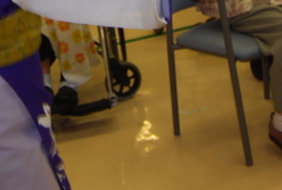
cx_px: 118
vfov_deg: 11.3
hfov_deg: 17.6
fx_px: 911
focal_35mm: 116
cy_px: -112
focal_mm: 24
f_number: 3.5
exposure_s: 1/60
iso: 400
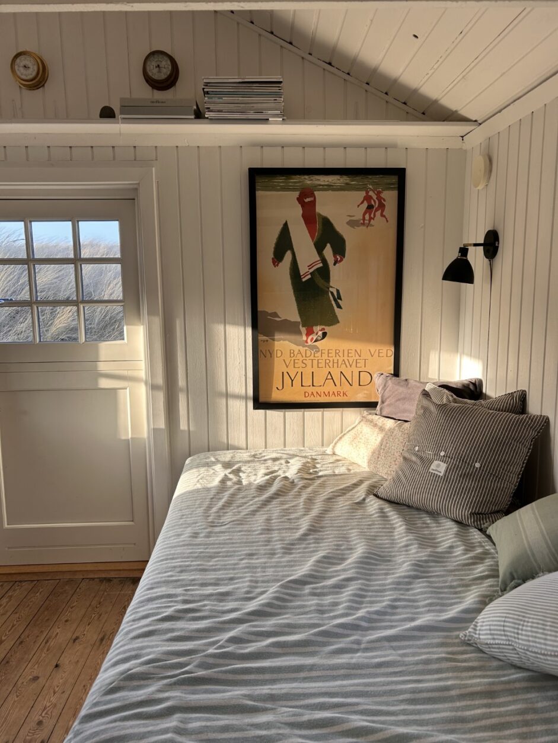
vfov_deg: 67.3
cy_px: 372
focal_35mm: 26
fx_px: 559
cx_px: 279
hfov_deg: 53.1
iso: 40
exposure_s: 1/248
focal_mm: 5.7
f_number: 1.5
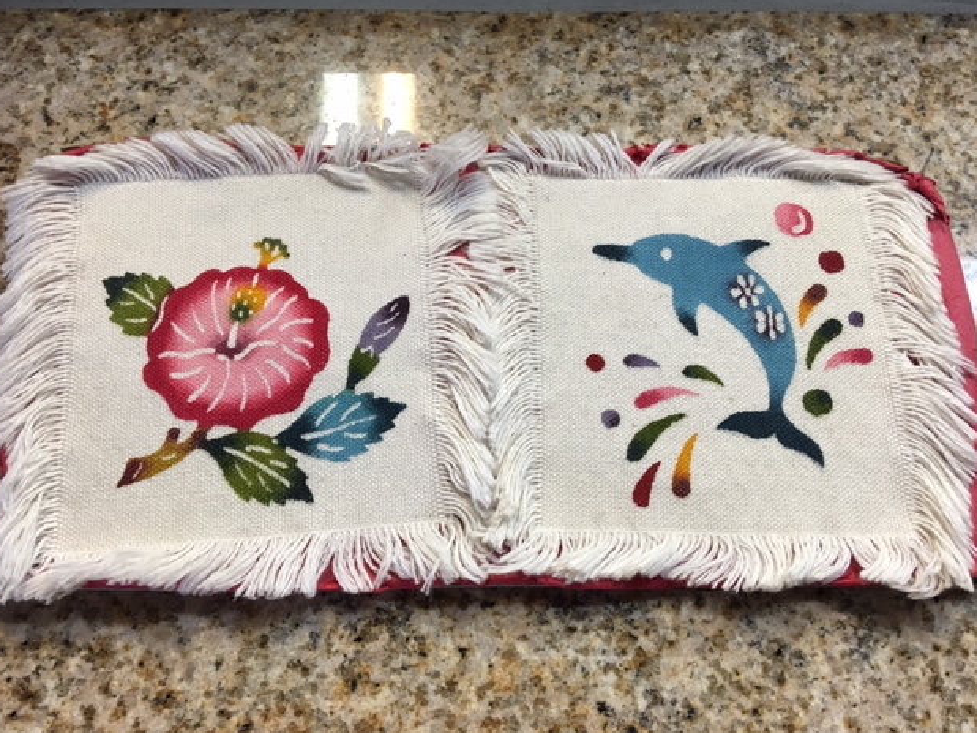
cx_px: 485
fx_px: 847
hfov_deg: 60.0
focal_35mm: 30
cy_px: 360
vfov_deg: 46.8
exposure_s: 1/15
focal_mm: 4.15
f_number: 2.2
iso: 40
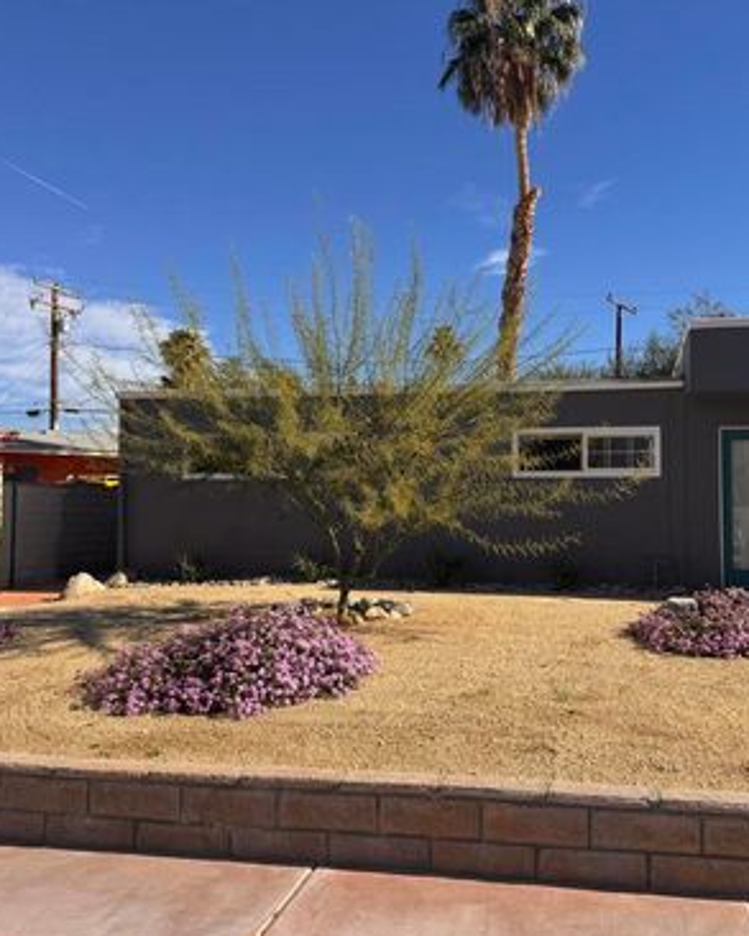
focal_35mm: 32
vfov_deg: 55.7
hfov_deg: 45.5
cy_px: 469
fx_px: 886
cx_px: 460
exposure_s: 1/4950
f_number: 1.78
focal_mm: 6.76
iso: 80
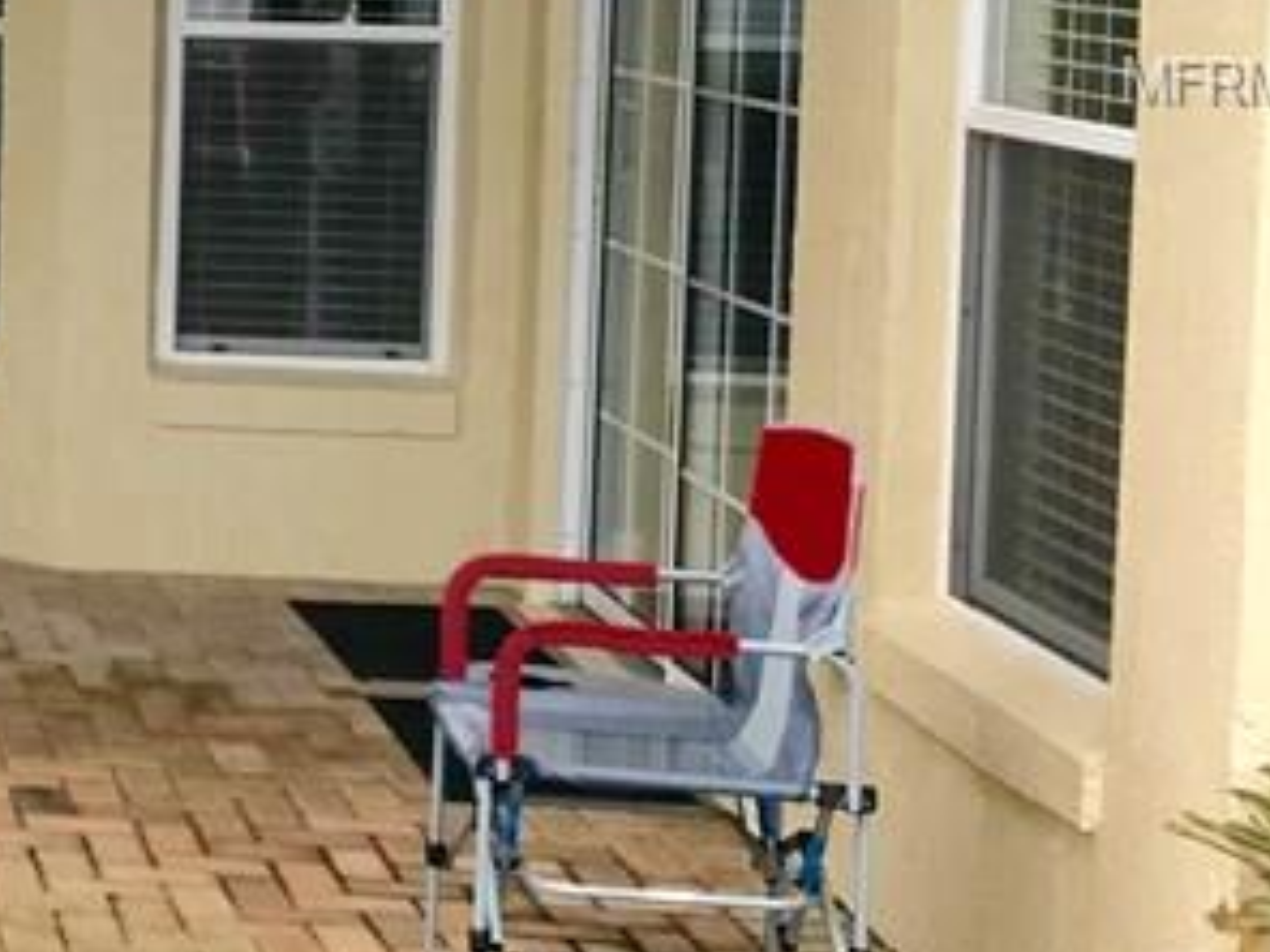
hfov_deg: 17.5
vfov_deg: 15.1
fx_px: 3559
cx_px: -815
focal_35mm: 97
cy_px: 81
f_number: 1.8
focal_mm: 3.99
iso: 25
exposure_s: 1/60
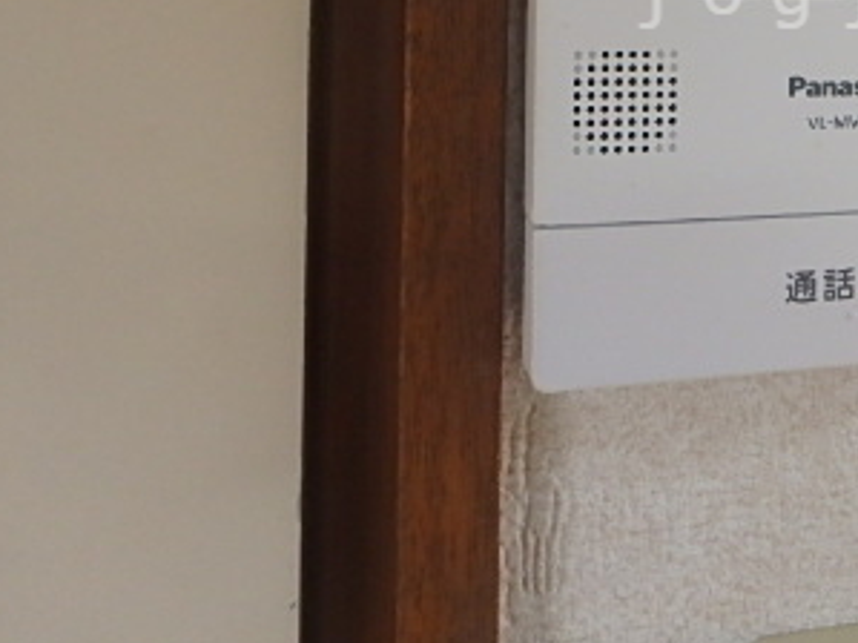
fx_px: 1115
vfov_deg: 29.9
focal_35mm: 45
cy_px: -6
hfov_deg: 38.0
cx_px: 835
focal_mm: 3.7
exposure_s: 1/30
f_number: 3.5
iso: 320
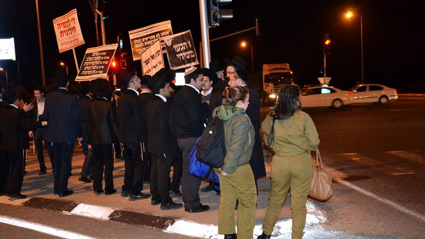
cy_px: 118
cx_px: 216
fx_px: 507
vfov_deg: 26.5
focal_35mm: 45
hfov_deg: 45.5
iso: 3200
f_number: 4
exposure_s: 1/60
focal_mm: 28
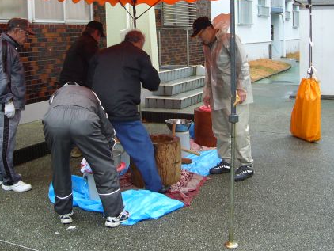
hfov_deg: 40.3
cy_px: 74
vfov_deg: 30.6
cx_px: 146
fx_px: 454
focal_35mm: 47
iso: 80
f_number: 2.8
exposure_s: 1/40
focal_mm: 4.6
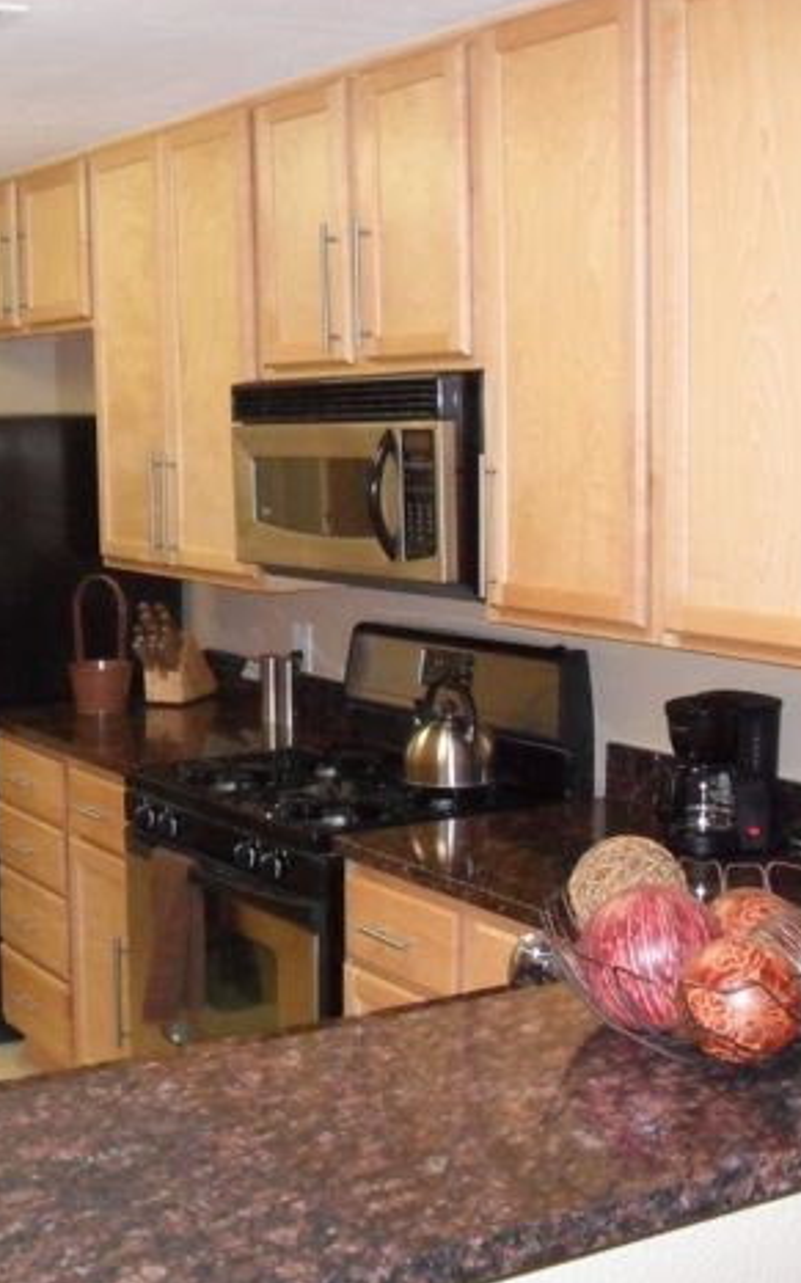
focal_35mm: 51
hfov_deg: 24.8
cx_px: 121
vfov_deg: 39.6
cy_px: 650
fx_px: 1782
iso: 320
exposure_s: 1/45
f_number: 3
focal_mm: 6.3
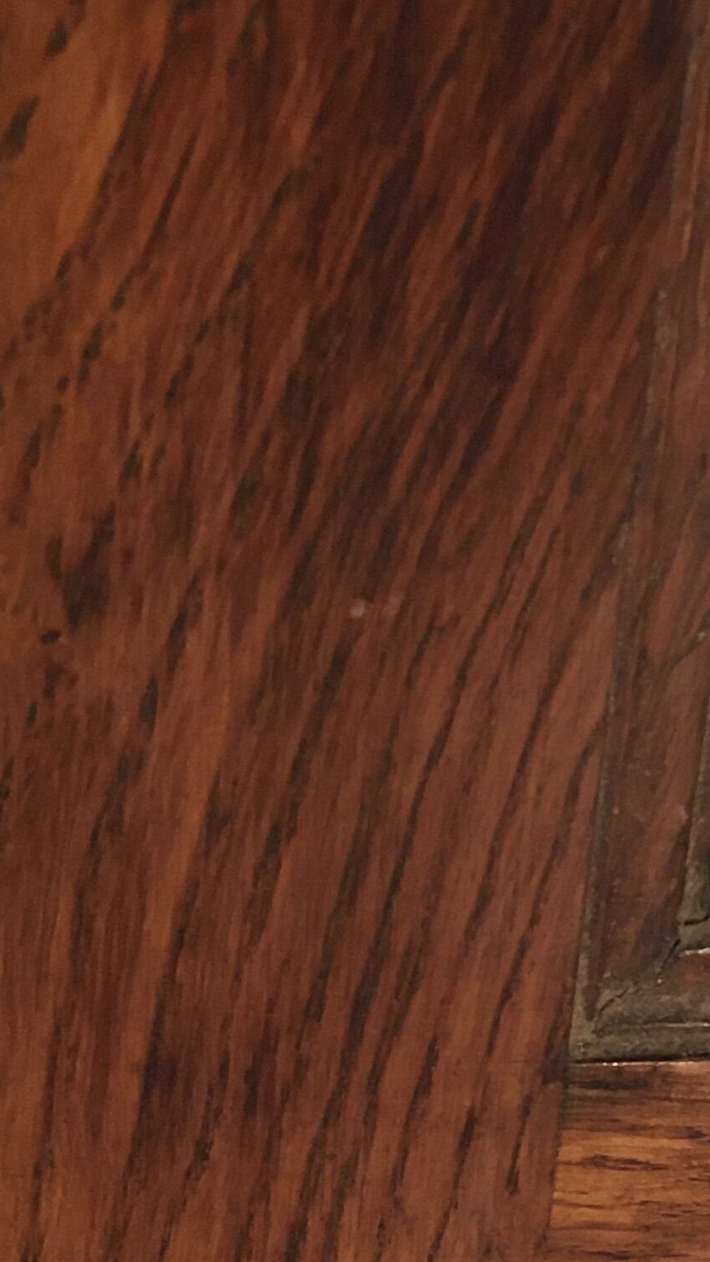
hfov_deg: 13.9
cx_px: 759
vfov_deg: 24.9
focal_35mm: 85
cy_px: 868
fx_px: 2845
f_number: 2.2
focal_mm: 4.15
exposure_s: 1/33
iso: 160
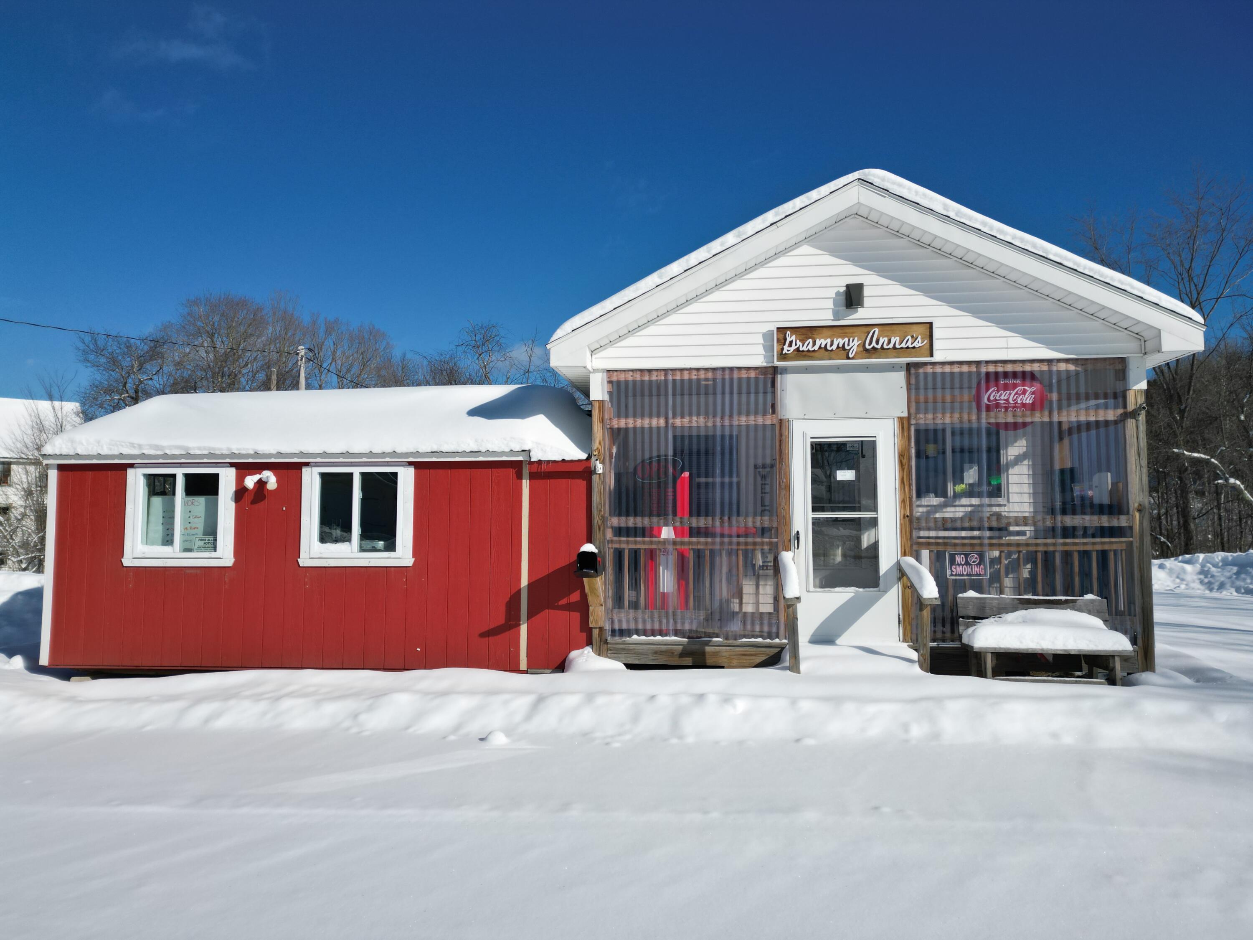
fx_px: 869
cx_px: 626
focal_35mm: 24
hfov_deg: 71.6
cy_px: 470
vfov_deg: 56.8
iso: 130
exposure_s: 1/6400
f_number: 1.7
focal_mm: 6.72
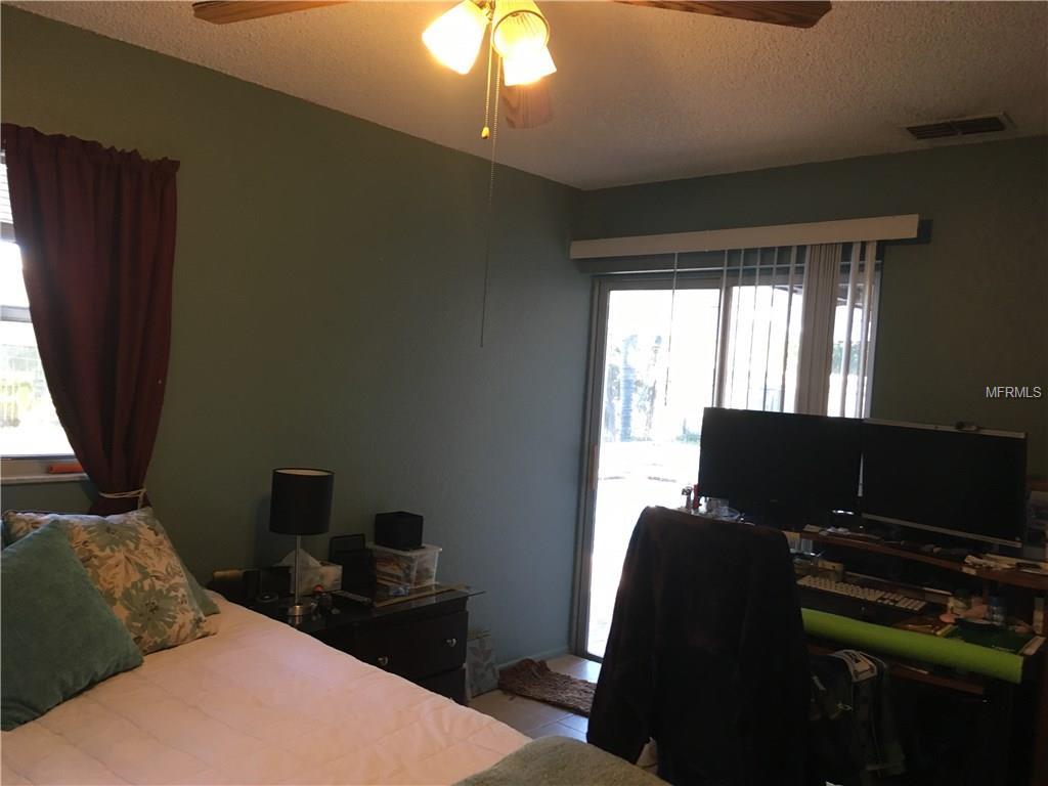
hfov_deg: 61.7
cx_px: 524
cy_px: 393
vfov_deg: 48.2
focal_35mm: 29
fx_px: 878
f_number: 2.2
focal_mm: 4.15
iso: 100
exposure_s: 1/30
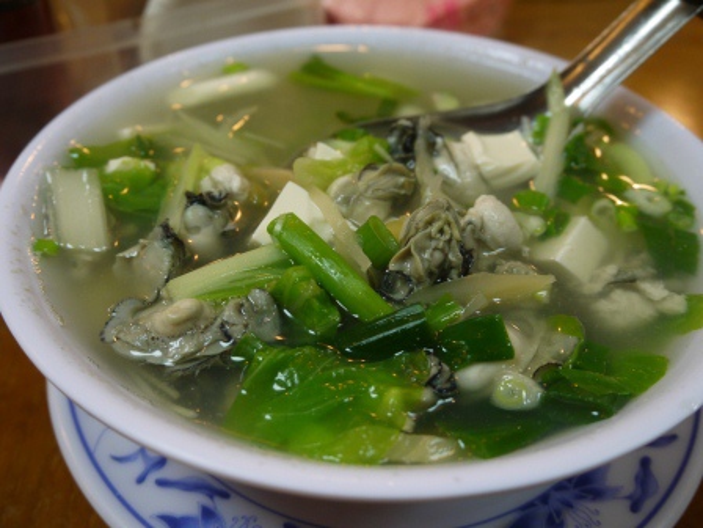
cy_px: 264
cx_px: 352
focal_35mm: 32
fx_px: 650
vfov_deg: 44.2
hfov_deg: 56.8
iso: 500
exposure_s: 1/60
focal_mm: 16
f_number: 4
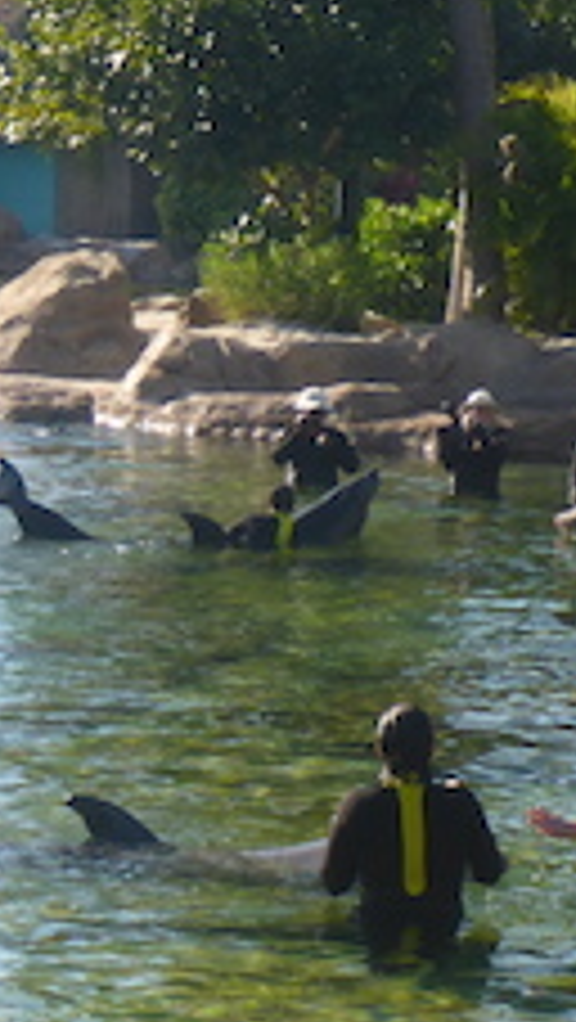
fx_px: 4499
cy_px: 518
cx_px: -254
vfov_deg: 13.0
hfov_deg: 7.2
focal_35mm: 166
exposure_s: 1/320
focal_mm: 11
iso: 125
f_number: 5.2
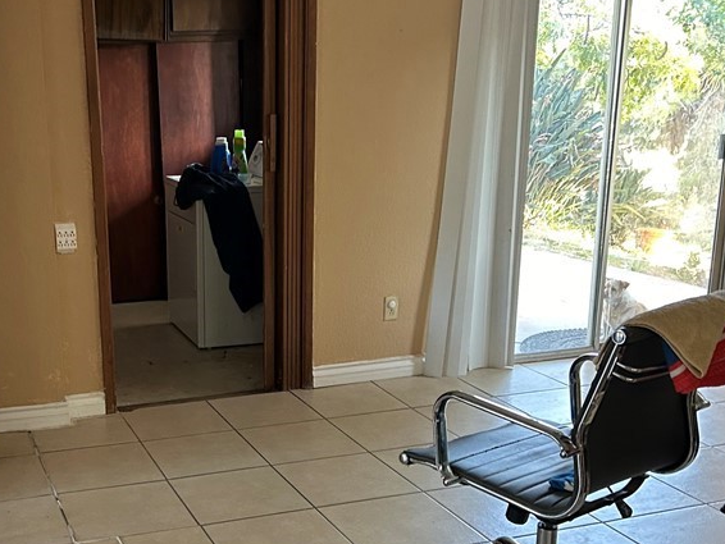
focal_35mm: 47
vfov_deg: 30.7
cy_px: 357
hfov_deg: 39.4
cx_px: 191
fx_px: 985
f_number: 1.5
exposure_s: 1/60
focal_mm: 5.7
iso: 320
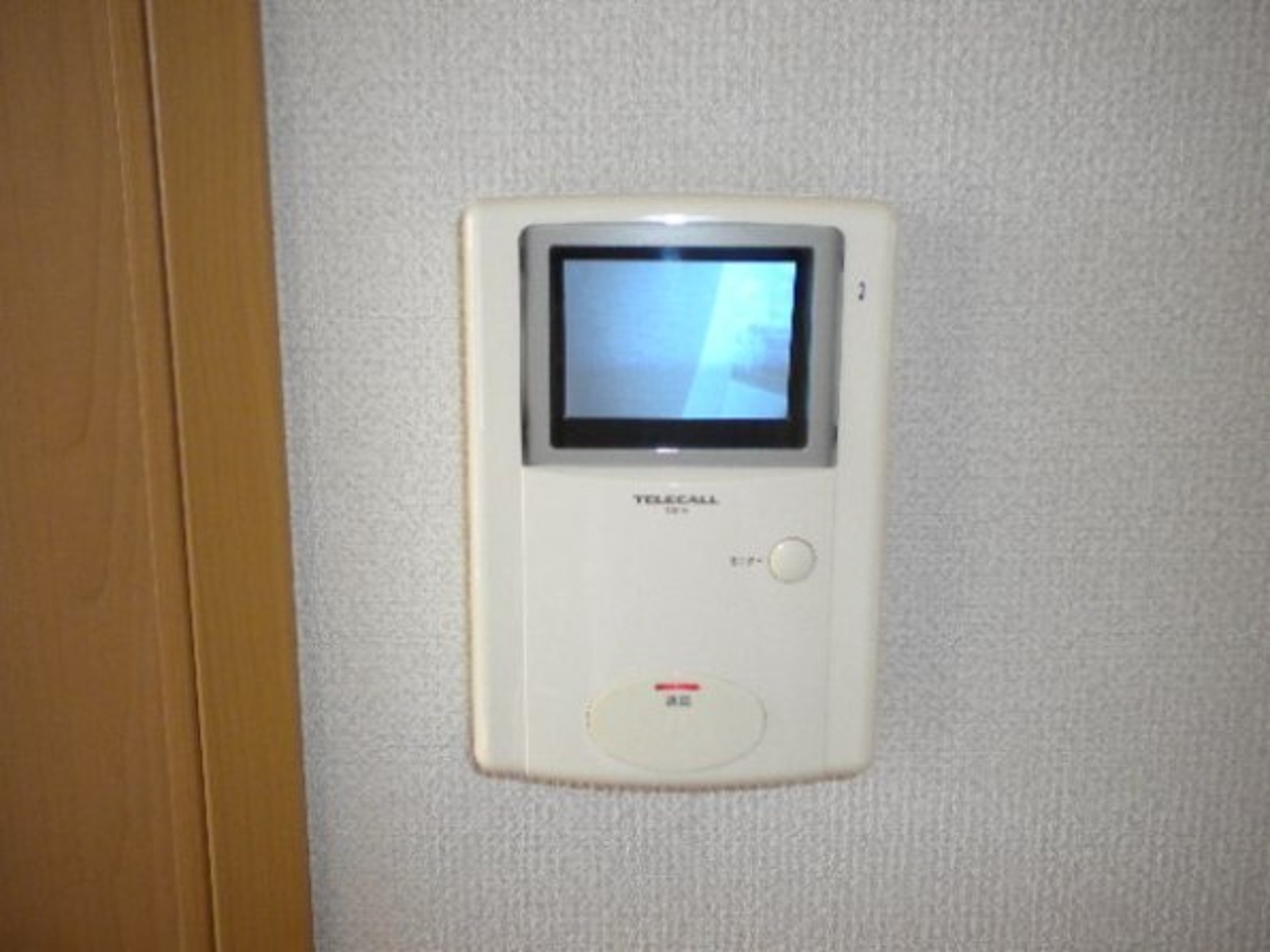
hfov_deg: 52.6
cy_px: 476
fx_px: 1284
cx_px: 635
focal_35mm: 35
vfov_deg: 40.7
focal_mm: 6.3
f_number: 3.1
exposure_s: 1/37.8
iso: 100
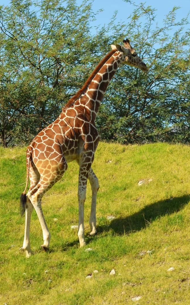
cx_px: 127
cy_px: 153
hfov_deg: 4.5
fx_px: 2394
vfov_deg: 7.3
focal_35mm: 289
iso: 200
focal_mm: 125
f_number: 7.1
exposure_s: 1/800
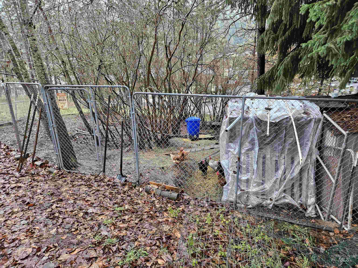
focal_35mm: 23
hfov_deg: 73.9
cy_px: 134
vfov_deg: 58.9
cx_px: 179
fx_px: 238
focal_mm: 5.4
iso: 250
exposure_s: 1/120
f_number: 1.8
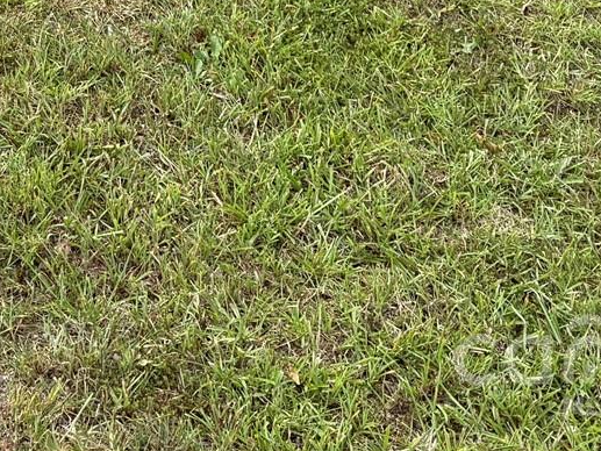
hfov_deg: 19.7
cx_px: -79
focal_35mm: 95
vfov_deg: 13.5
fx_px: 1650
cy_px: -431
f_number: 1.78
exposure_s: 1/1410
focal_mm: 6.76
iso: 100
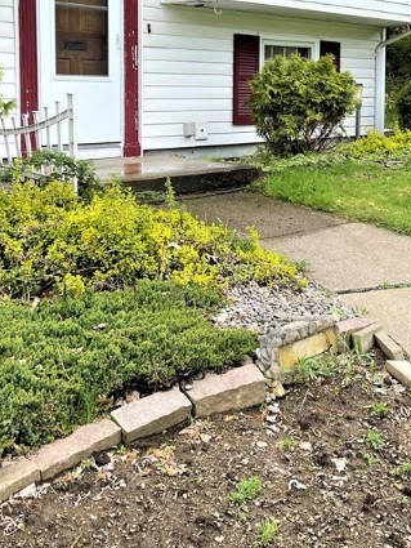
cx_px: 161
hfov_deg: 30.8
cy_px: 155
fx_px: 744
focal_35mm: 47
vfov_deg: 39.6
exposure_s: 1/1175
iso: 32
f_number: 1.6
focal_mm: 5.1
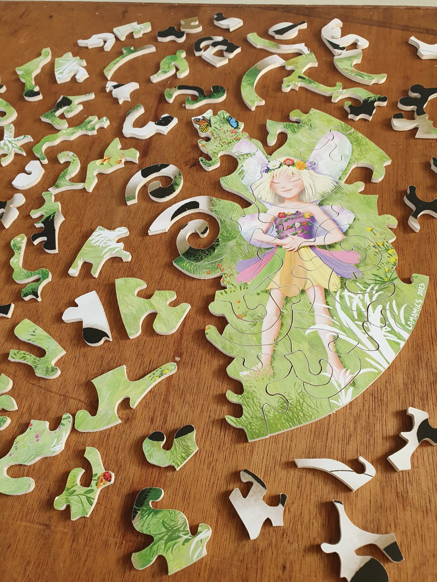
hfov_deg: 53.1
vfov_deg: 67.3
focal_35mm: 26
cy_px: 291
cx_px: 218
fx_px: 438
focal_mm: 4.32
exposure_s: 1/100
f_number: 2.4
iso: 160
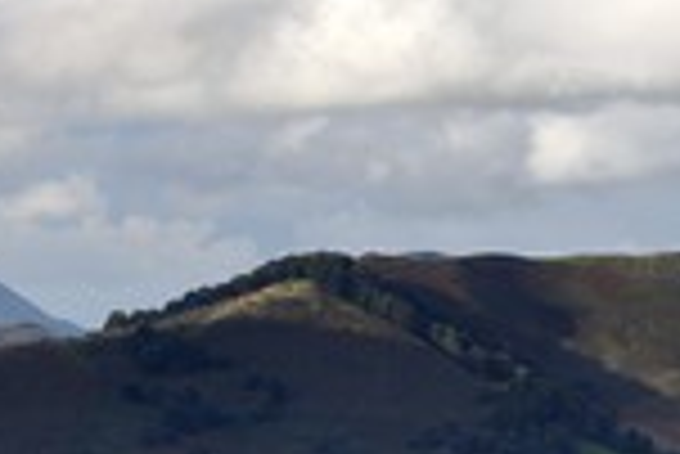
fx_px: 6844
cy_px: 589
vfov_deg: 3.8
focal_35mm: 362
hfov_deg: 5.7
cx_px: 626
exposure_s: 1/250
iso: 200
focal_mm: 130
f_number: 13
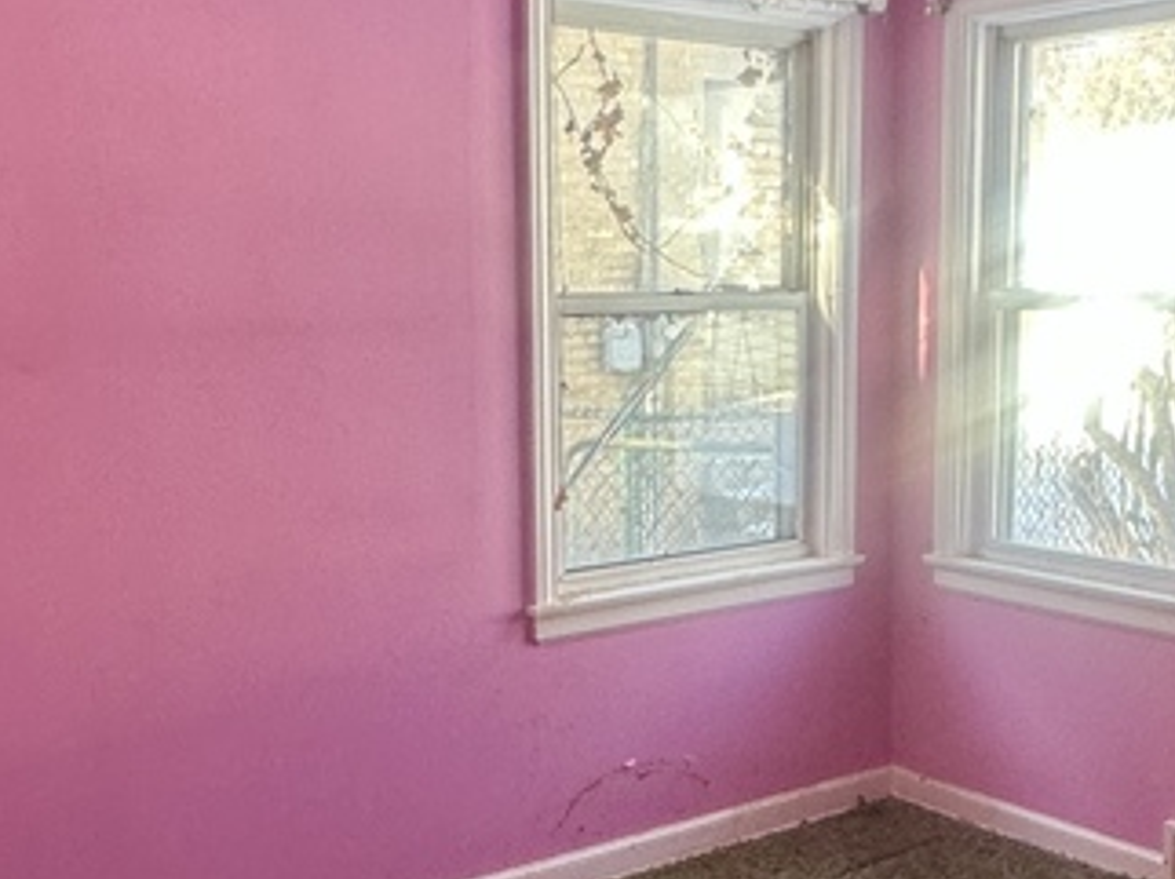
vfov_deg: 30.8
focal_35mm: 47
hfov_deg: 40.4
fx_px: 1594
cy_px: 529
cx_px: 671
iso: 100
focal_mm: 2.22
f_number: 2.2
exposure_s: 1/99
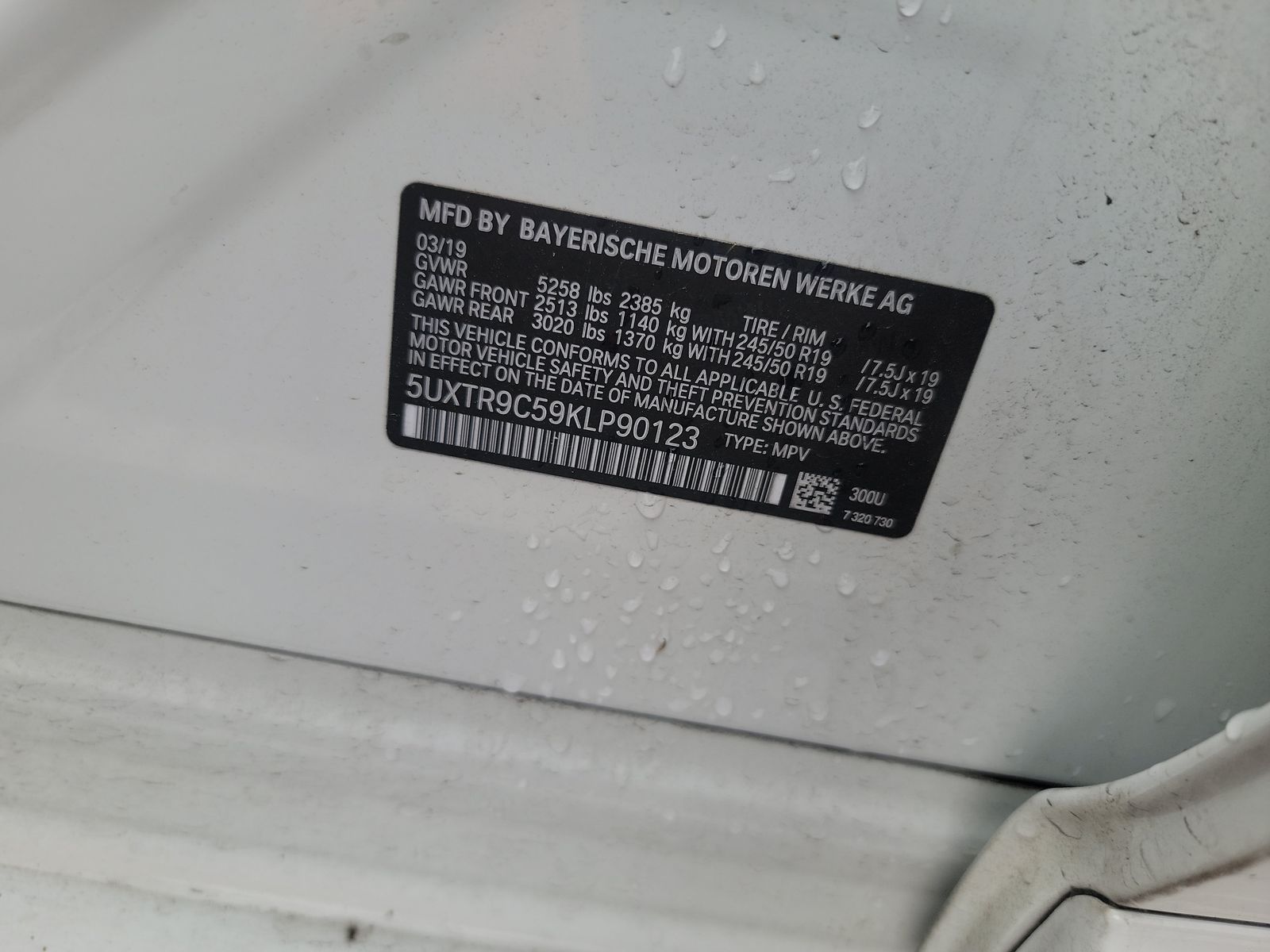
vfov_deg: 56.8
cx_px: 635
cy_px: 476
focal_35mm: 24
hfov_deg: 71.6
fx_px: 881
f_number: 1.8
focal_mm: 6.7
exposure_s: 1/130
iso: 50
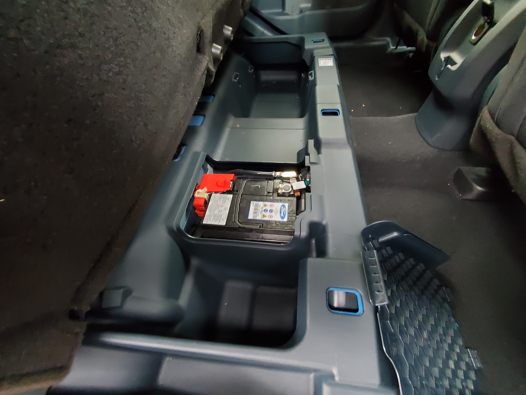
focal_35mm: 13
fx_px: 198
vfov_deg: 89.9
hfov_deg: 106.2
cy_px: 198
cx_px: 263
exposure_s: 1/17
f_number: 2.2
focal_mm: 1.8
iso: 800
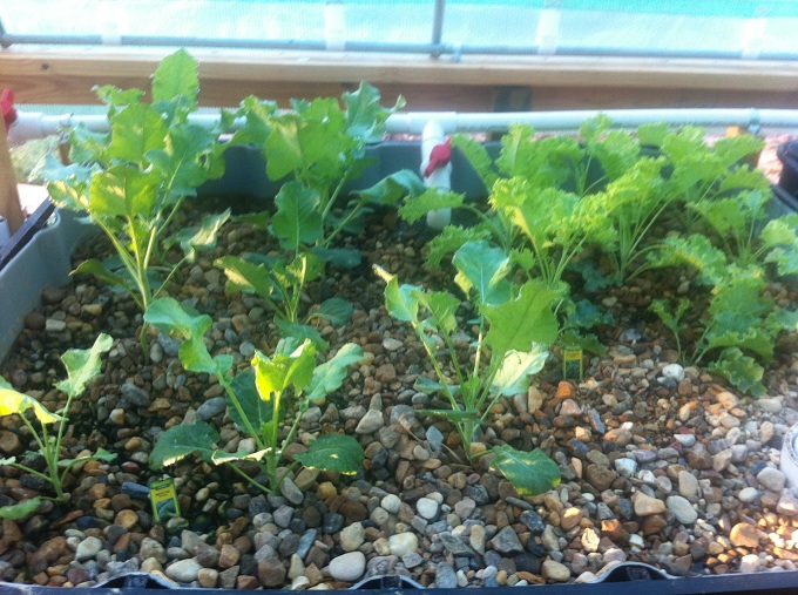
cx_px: 399
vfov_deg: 40.6
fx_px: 805
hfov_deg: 52.7
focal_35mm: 35
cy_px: 298
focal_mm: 3.85
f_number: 2.8
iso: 80
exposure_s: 1/15
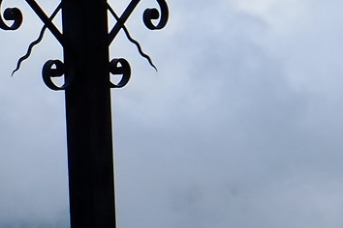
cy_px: 270
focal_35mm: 183
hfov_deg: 10.9
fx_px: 1743
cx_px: 484
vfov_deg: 7.4
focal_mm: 18
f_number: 9
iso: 800
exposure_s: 1/1300
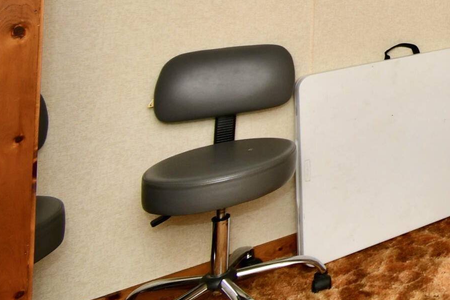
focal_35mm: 50
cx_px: 728
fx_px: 625
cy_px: -150
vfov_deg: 22.3
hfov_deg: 25.4
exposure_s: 1/200
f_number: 6.3
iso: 200
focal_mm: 10
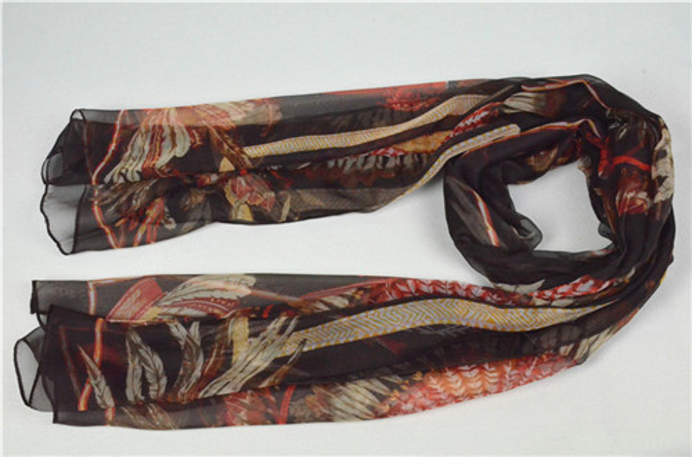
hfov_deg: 43.7
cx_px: 346
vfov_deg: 29.7
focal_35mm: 45
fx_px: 862
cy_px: 228
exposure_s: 1/400
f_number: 10
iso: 6400
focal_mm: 30
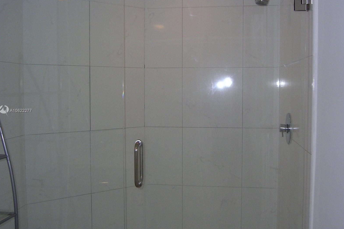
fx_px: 363
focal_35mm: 38
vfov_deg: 35.0
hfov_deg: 50.7
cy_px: 111
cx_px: 172
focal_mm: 5.6
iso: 100
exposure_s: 1/30
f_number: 2.8
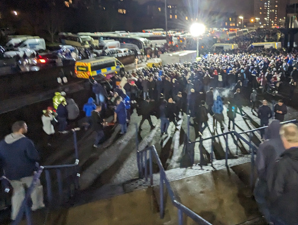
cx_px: 214
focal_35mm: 27
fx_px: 233
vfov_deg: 50.2
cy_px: 69
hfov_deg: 62.5
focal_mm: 2.35
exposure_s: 1/23.8
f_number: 2.2
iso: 514
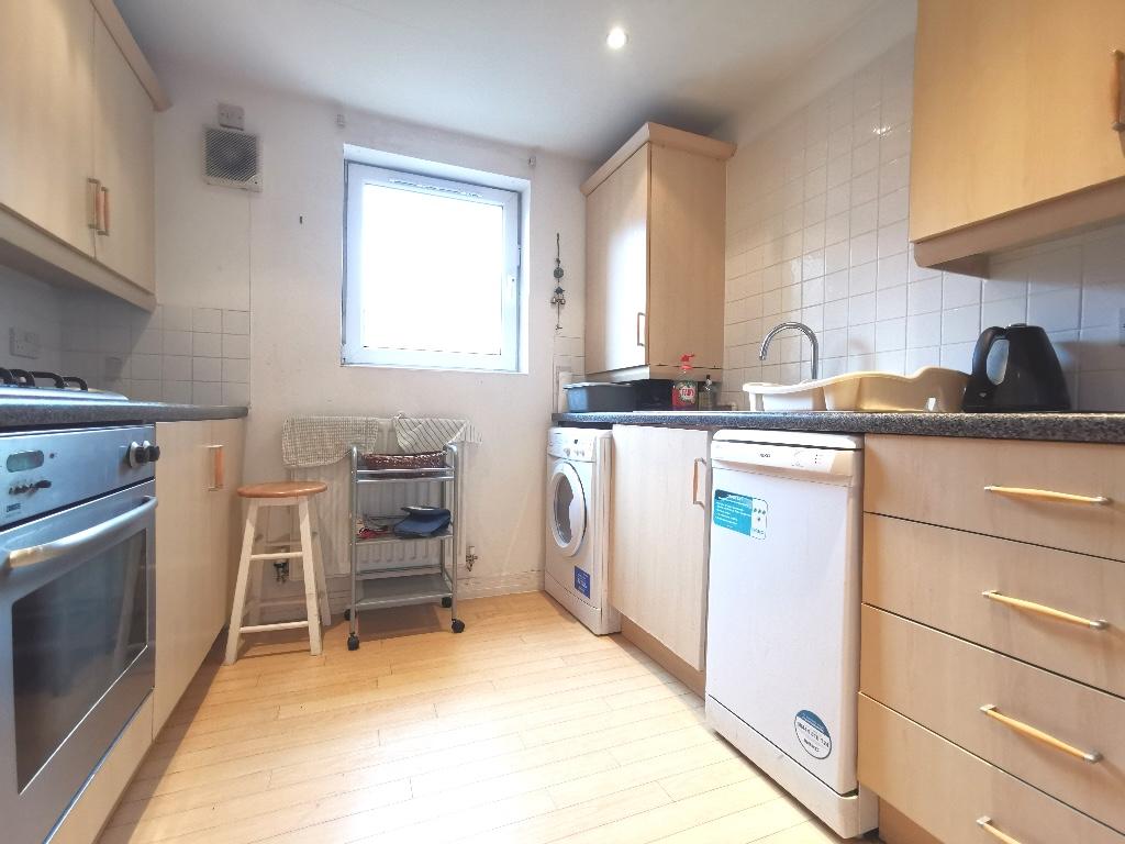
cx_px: 562
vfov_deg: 78.1
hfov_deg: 94.5
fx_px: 520
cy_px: 422
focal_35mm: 16
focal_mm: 2.35
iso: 320
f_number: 2.2
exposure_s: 1/50
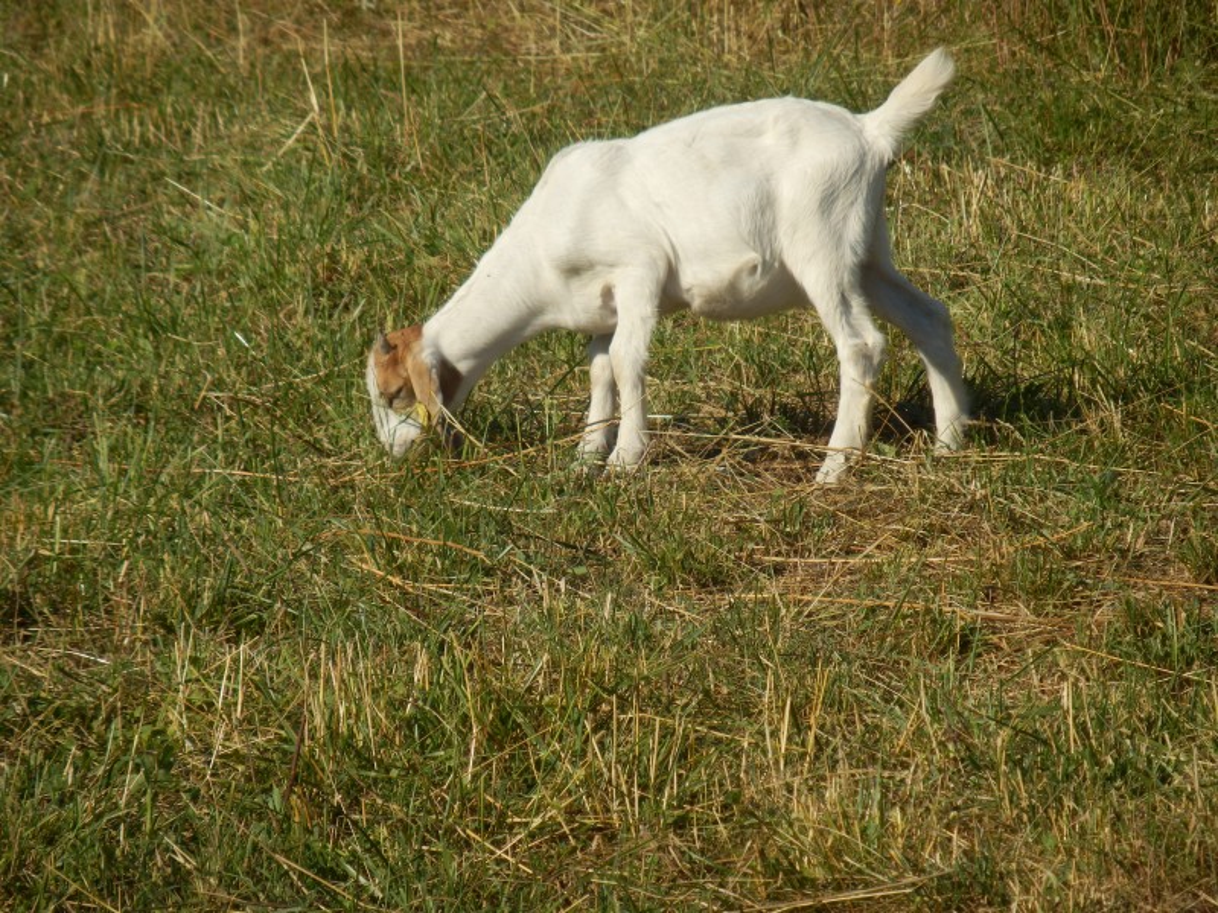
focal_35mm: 300
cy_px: 456
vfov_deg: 5.0
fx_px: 10556
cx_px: 609
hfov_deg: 6.6
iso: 80
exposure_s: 1/500
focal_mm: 52.5
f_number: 5.9
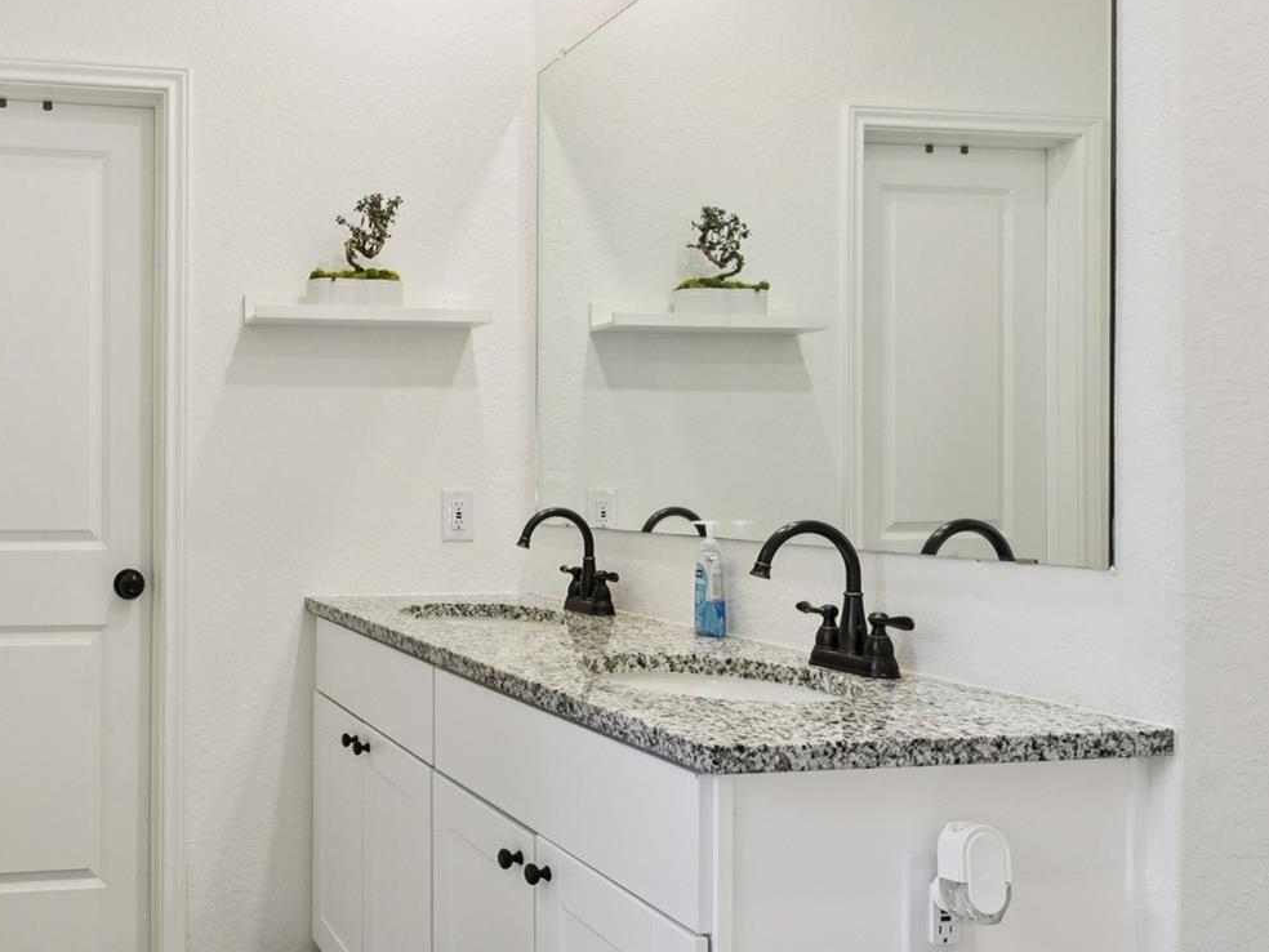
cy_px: 491
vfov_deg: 44.2
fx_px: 1173
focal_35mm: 32
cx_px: 195
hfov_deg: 51.9
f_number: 8
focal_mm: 16
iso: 400
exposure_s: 1/15
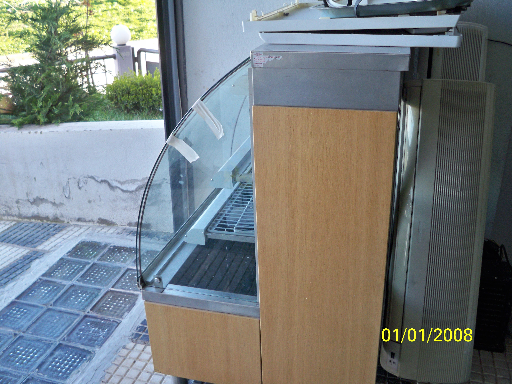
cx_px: 256
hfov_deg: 52.6
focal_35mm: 35
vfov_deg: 40.7
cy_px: 192
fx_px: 518
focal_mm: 6.3
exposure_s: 1/60
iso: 160
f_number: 3.1
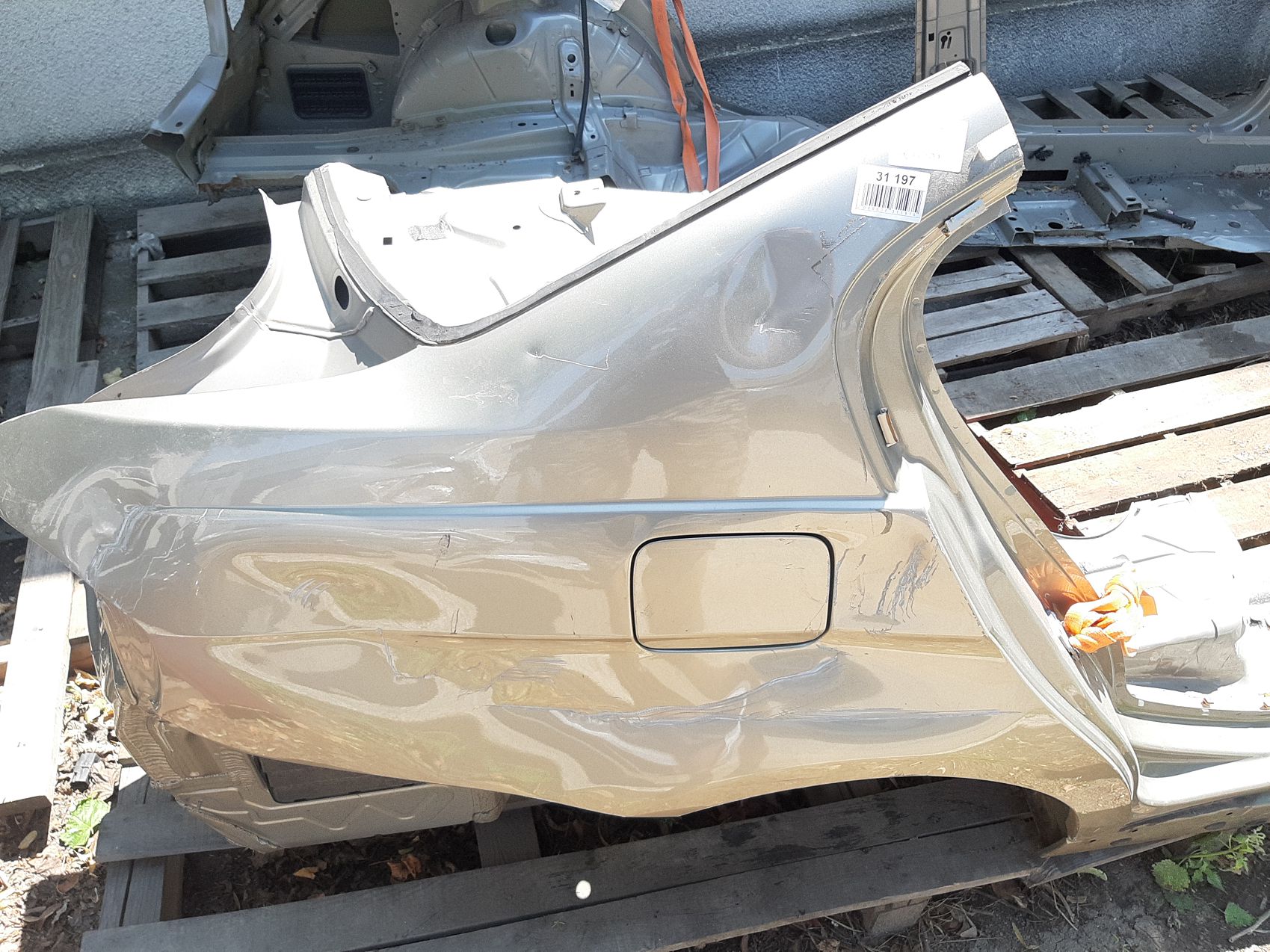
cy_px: 476
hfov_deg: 65.3
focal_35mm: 27
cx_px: 635
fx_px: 991
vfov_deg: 51.3
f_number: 1.7
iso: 40
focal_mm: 3.93
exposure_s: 1/406
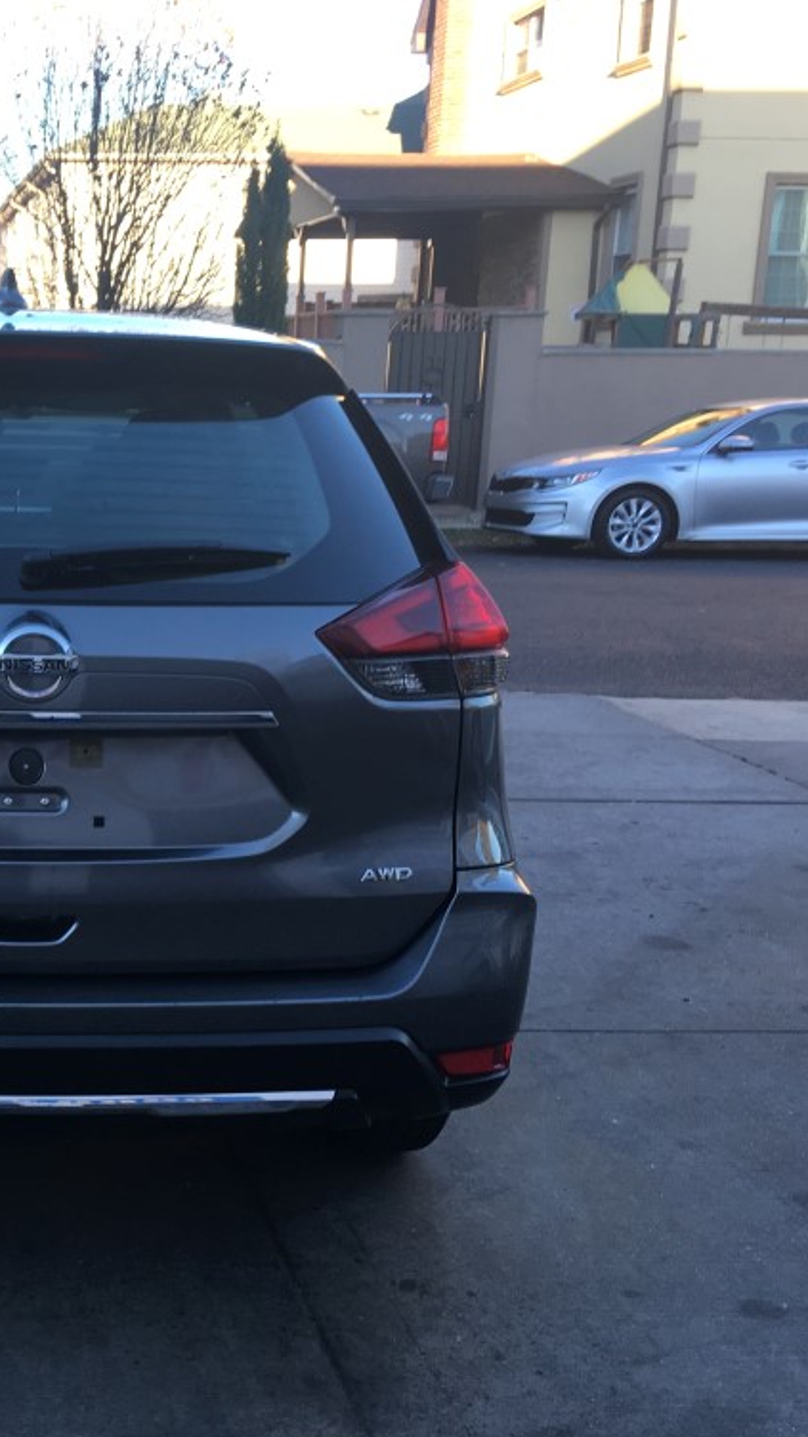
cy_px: 730
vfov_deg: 47.4
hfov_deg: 26.2
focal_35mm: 43
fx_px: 1638
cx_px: -10
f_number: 2.2
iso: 25
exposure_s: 1/120
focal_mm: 4.15
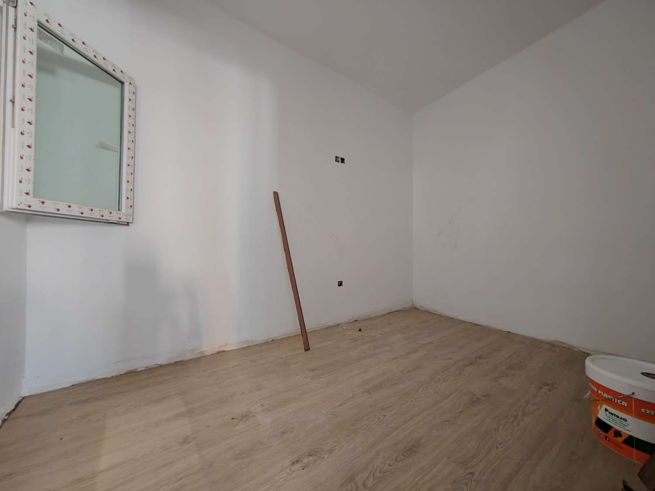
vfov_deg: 89.9
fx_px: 246
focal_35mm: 13
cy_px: 246
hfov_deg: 106.2
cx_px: 328
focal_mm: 2.16
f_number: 2.2
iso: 2000
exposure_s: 1/33
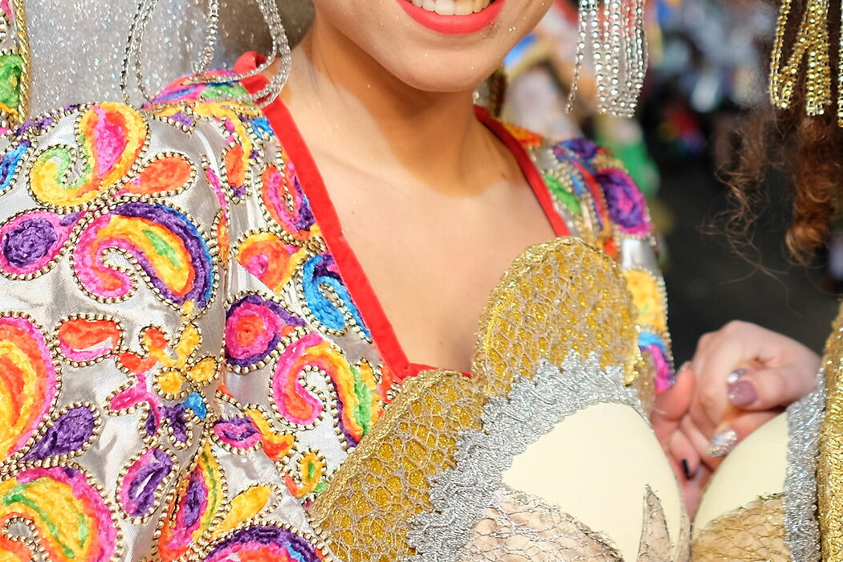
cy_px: -69
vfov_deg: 16.5
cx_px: 706
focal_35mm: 80
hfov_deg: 24.8
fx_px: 1873
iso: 400
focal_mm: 23
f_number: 2.5
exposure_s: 1/320
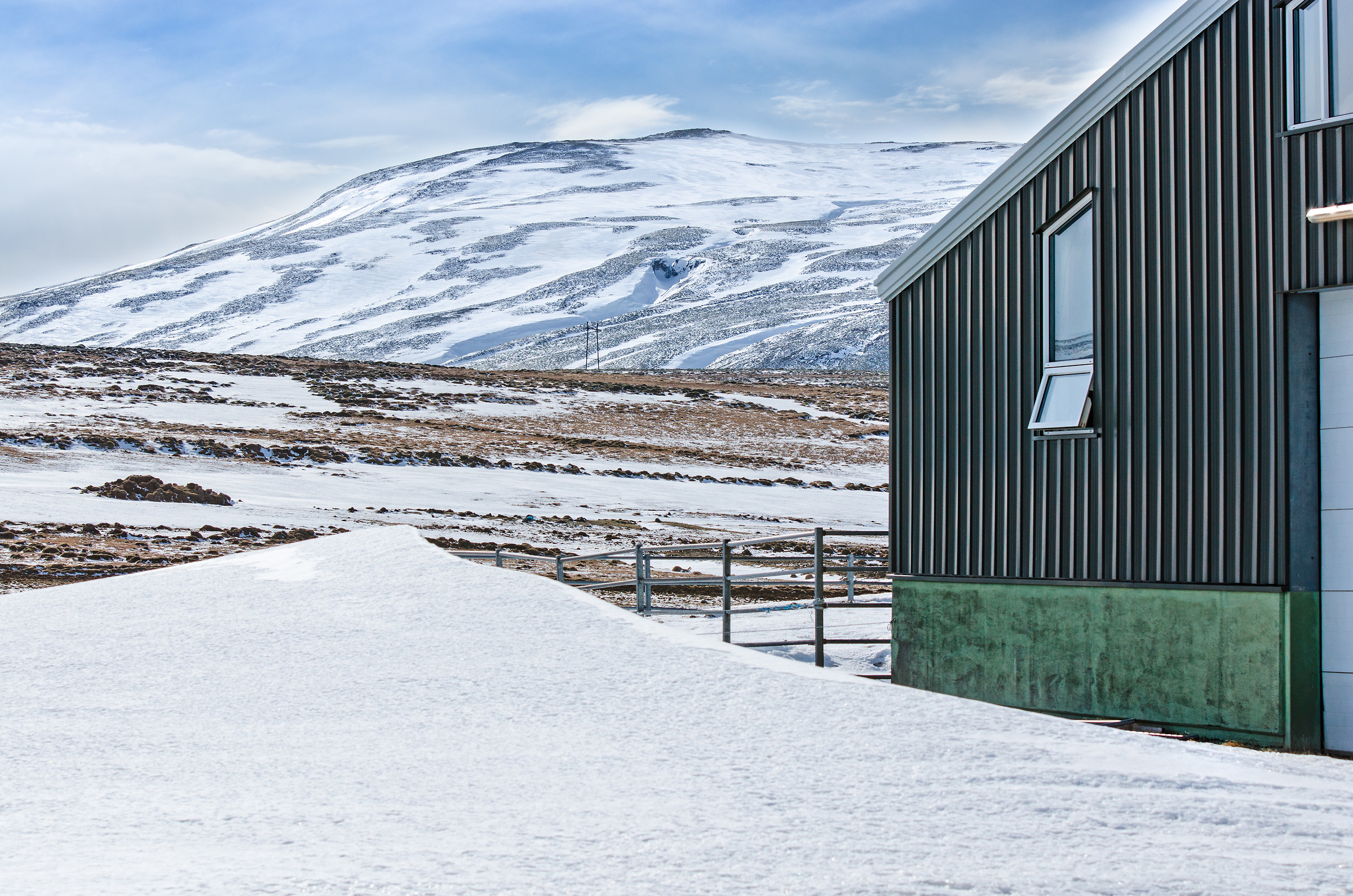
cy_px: 448
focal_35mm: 105
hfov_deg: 19.5
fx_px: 3938
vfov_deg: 13.0
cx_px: 676
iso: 100
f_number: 8
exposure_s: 1/1000
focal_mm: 70
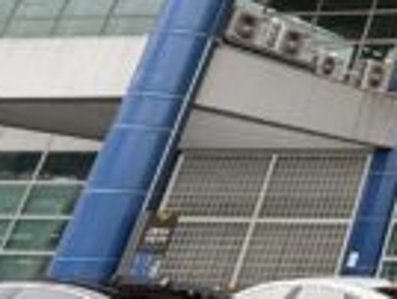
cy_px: -124
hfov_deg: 16.4
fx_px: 827
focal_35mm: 72
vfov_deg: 18.6
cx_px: 883
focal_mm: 2.22
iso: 64
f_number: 2.2
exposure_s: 1/99
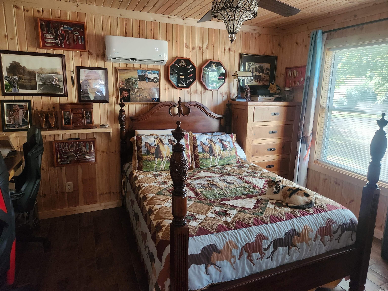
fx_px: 258
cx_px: 194
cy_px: 146
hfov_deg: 73.9
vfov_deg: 58.9
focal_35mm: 23
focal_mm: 5.4
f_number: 1.8
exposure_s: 1/60
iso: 800
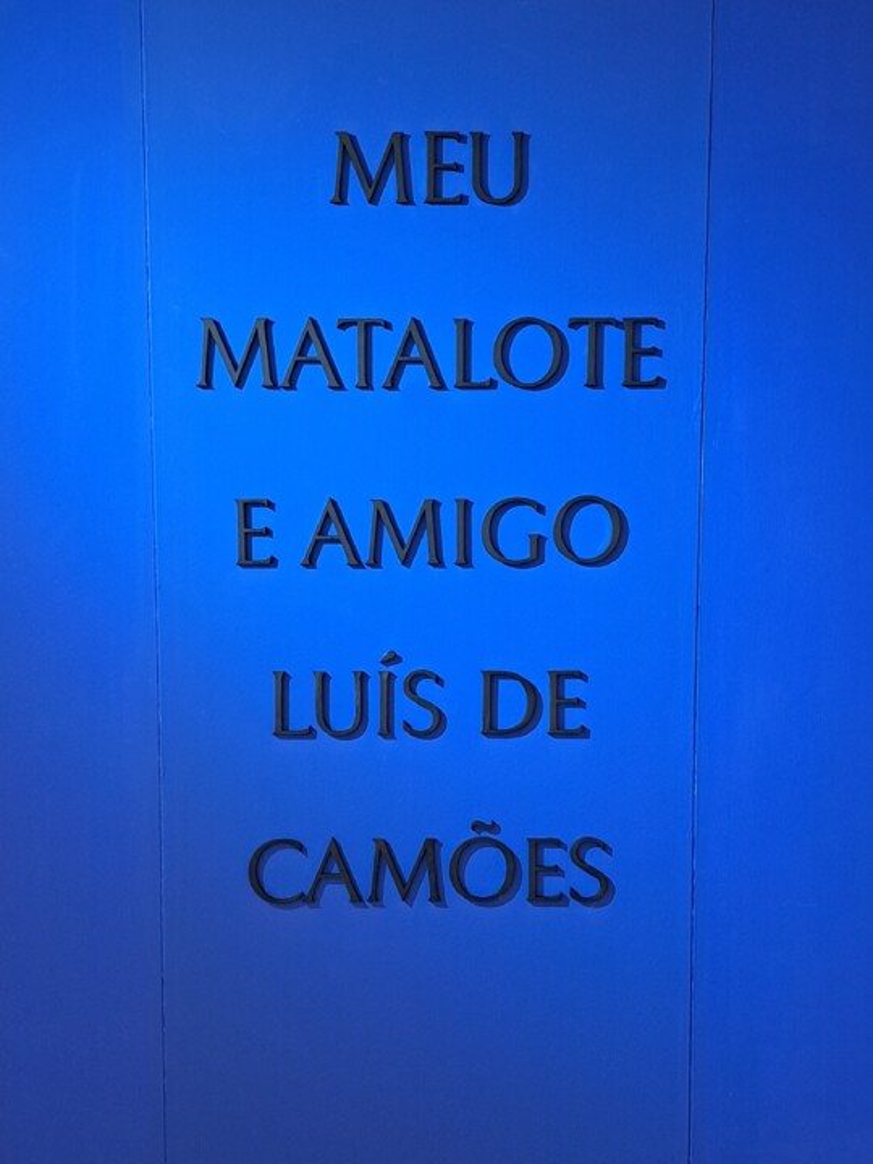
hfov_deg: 56.8
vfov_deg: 71.6
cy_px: 582
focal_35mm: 24
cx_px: 436
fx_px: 807
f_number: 1.8
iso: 250
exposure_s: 1/50
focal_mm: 5.23
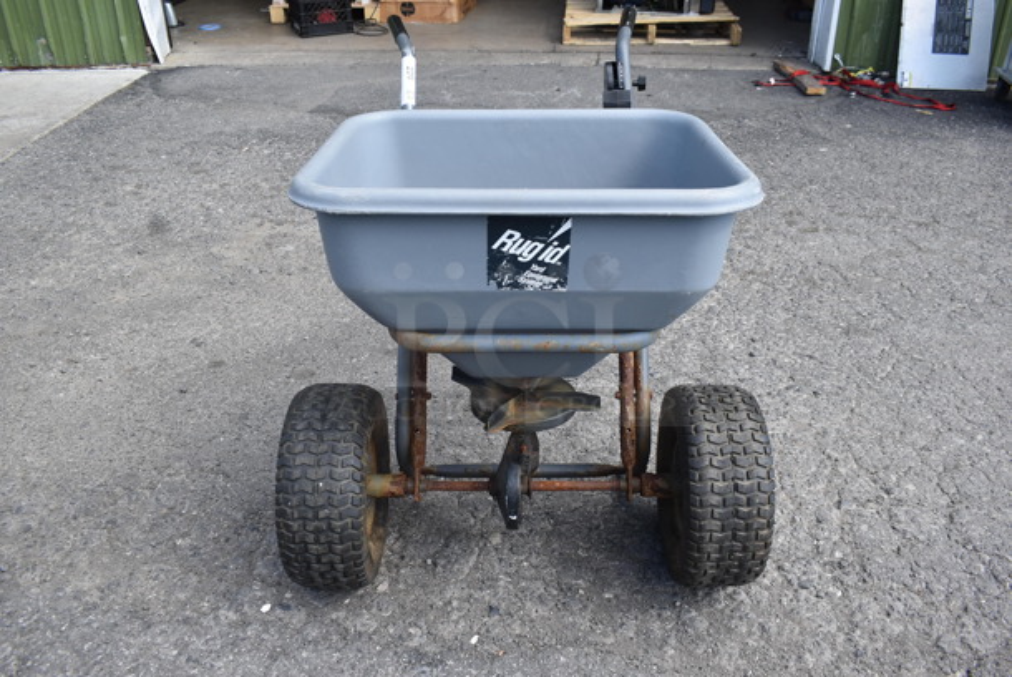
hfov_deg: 67.3
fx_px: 760
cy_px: 338
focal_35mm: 27
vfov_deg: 48.0
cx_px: 506
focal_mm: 18
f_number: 6.3
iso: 200
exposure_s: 1/200
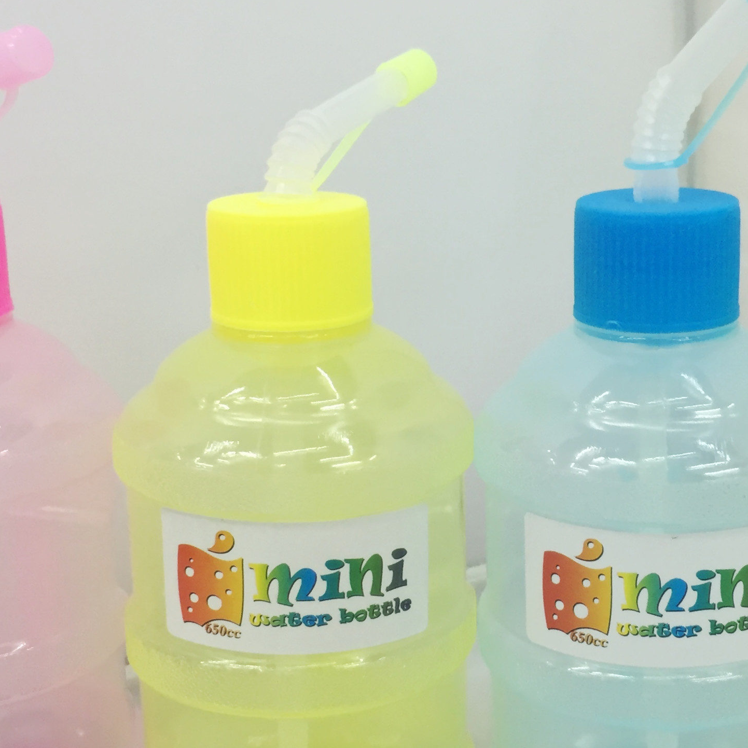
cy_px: 400
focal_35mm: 58
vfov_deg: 29.5
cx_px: 487
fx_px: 1418
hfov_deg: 29.4
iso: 80
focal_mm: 4.15
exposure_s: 1/33
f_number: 2.2
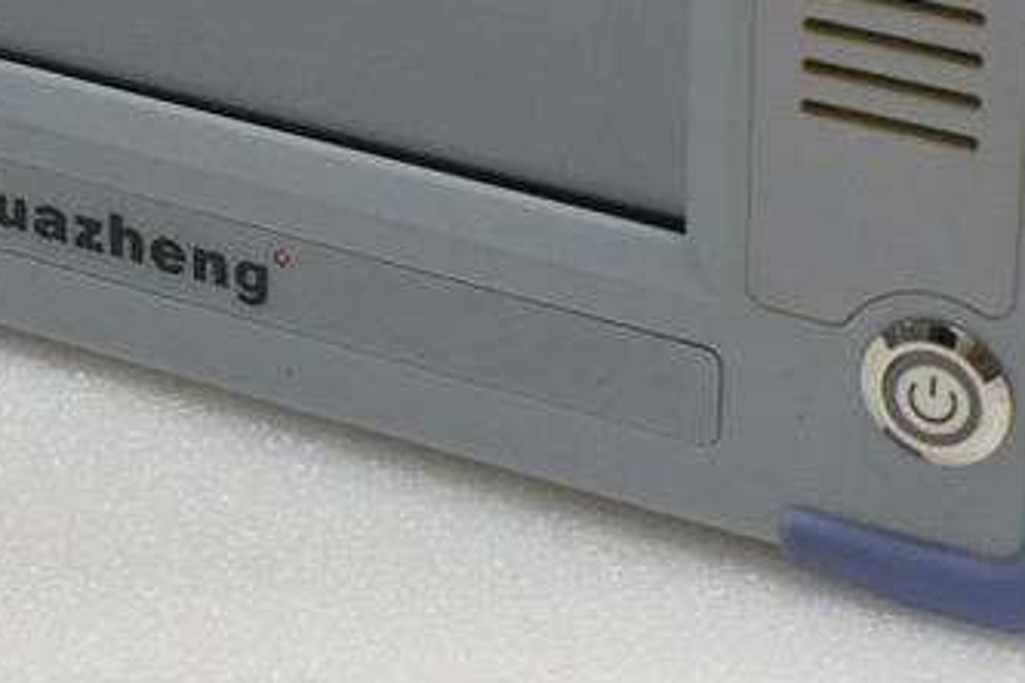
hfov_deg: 13.5
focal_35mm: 152
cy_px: -203
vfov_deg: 8.9
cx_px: 385
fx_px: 4327
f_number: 5
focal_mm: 30
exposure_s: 1/50
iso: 800
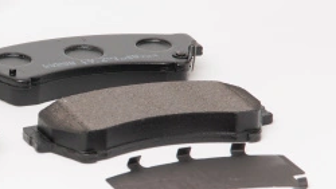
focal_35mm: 226
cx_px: 31
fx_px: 2015
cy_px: 86
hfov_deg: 9.5
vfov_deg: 5.4
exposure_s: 1/200
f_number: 9.5
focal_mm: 60
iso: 100
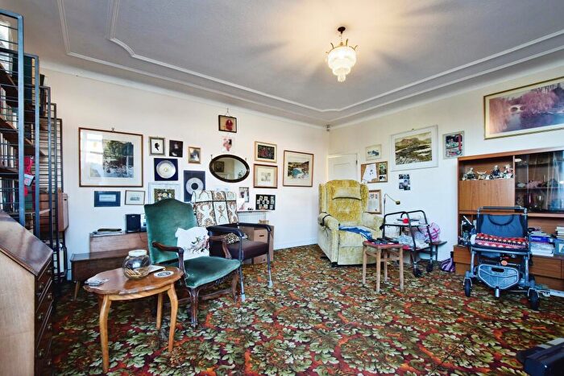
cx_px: 282
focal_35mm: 15
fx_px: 235
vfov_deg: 77.4
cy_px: 188
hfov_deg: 100.4
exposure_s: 1/8
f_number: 8
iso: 640
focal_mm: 10
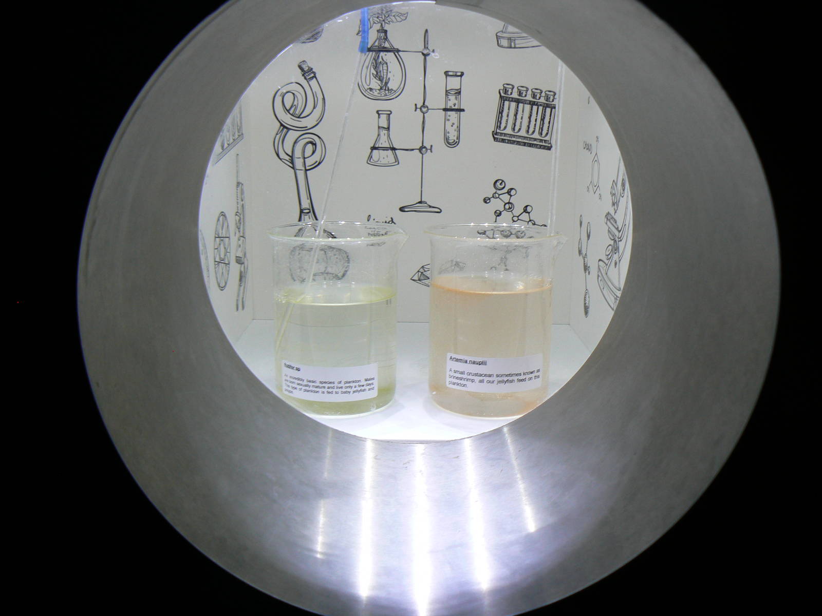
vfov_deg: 39.7
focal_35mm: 36
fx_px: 855
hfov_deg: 51.4
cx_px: 411
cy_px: 308
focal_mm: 6
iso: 80
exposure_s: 1/30
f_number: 2.8
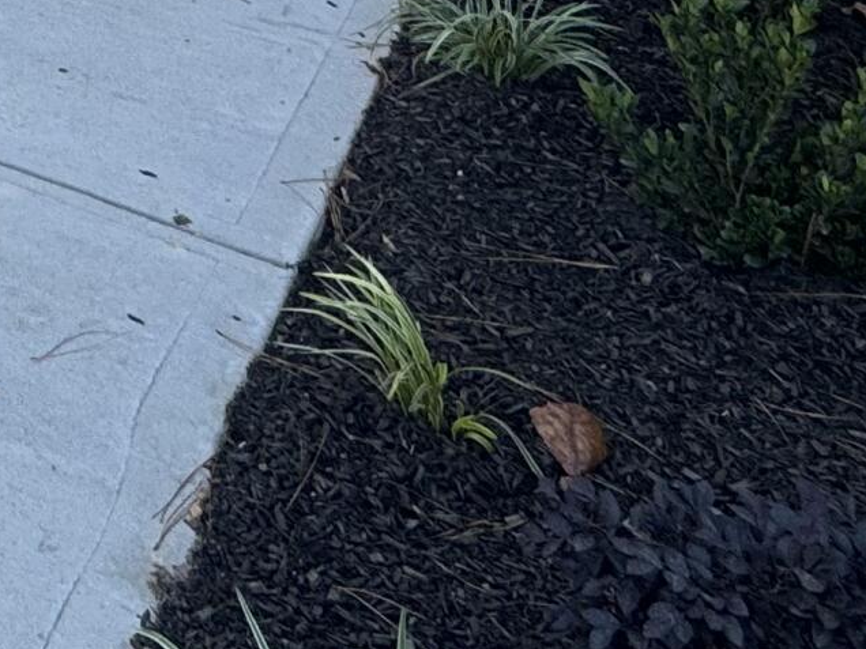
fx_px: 1651
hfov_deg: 23.0
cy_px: -786
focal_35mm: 66
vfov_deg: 15.5
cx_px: -478
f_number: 2.2
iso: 40
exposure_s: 1/233
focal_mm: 2.22
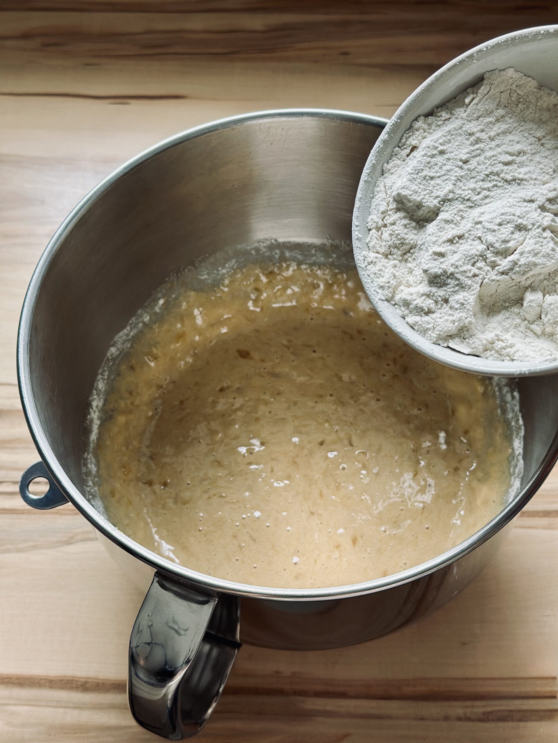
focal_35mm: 48
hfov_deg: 30.3
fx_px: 1032
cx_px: 279
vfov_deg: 39.7
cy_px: 372
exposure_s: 1/100
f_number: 1.78
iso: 125
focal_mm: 6.86
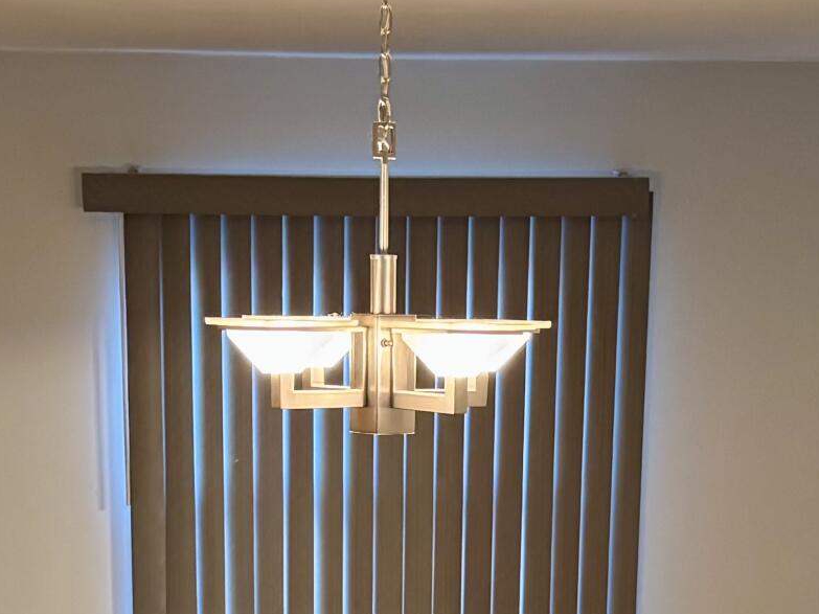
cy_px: 836
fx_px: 2176
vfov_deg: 15.2
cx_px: 393
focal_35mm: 92
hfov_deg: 21.3
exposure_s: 1/60
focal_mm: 6.76
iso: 500
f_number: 1.78
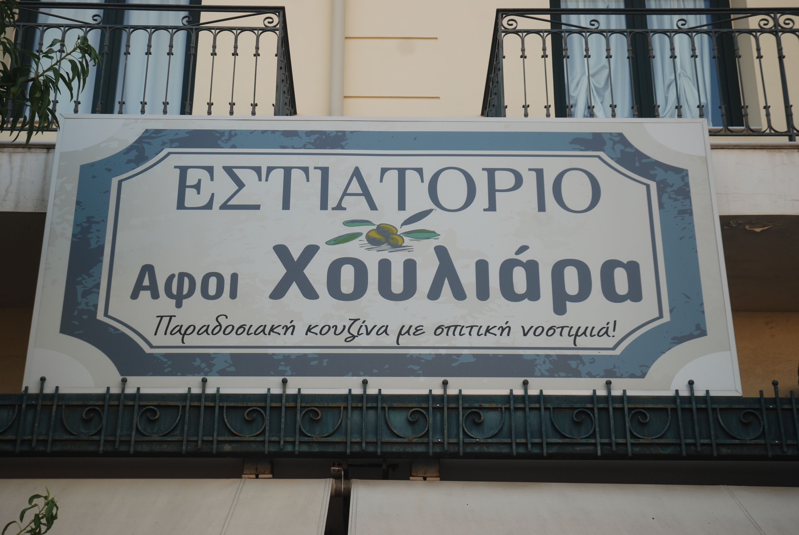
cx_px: 400
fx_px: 1333
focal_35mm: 60
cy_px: 268
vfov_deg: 22.7
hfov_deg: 33.4
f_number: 5.6
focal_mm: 40
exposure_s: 1/125
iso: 100
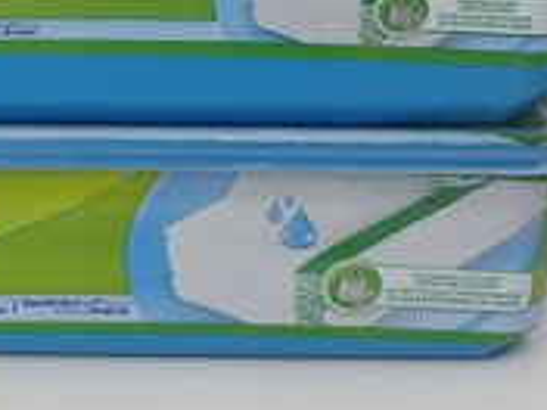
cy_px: 73
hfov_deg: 26.7
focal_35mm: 72
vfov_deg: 20.2
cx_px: 145
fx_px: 1138
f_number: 4.7
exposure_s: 1/160
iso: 320
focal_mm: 6.64
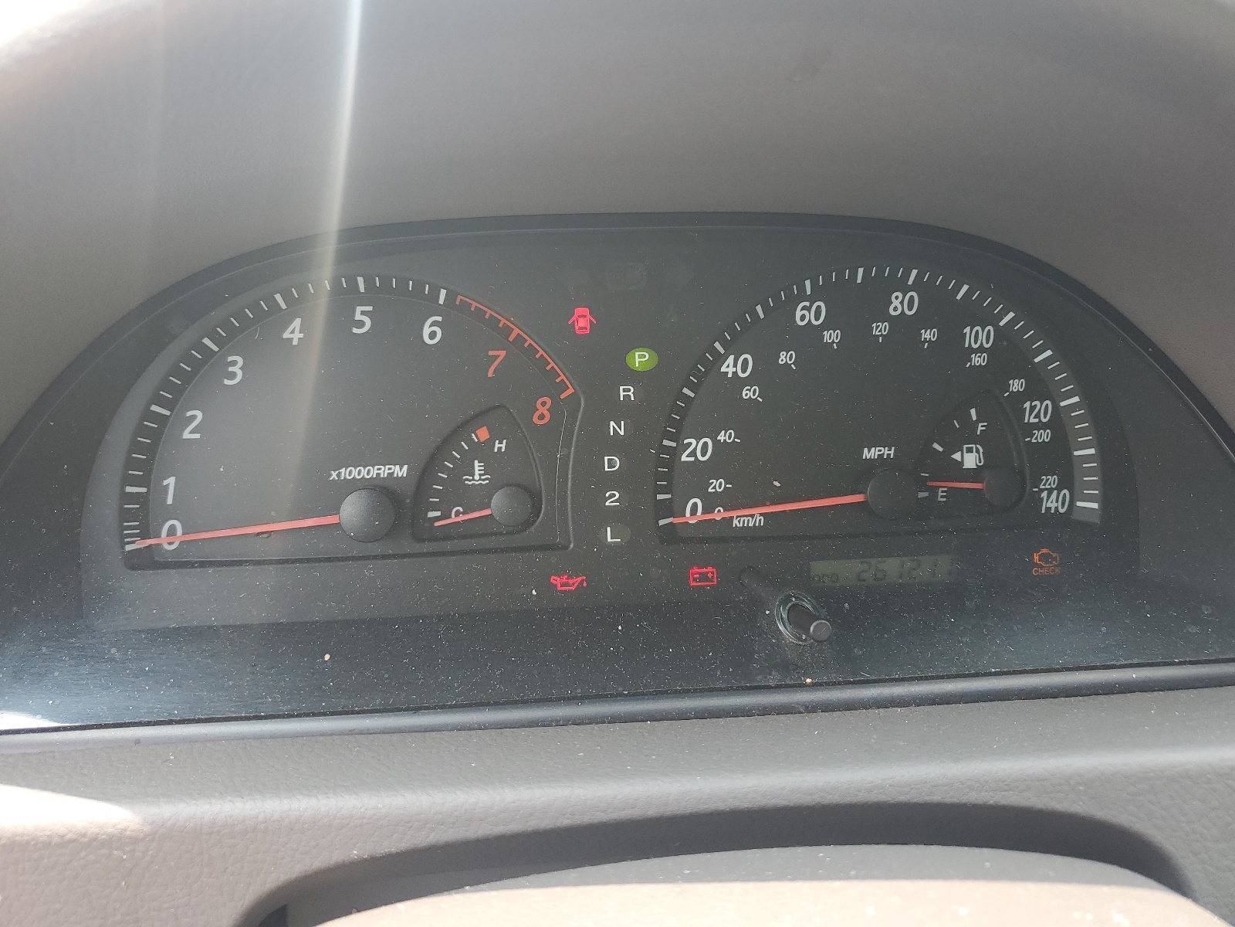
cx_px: 618
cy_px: 464
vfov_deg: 53.1
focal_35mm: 26
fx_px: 928
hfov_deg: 67.3
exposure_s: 1/227
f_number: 1.5
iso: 50
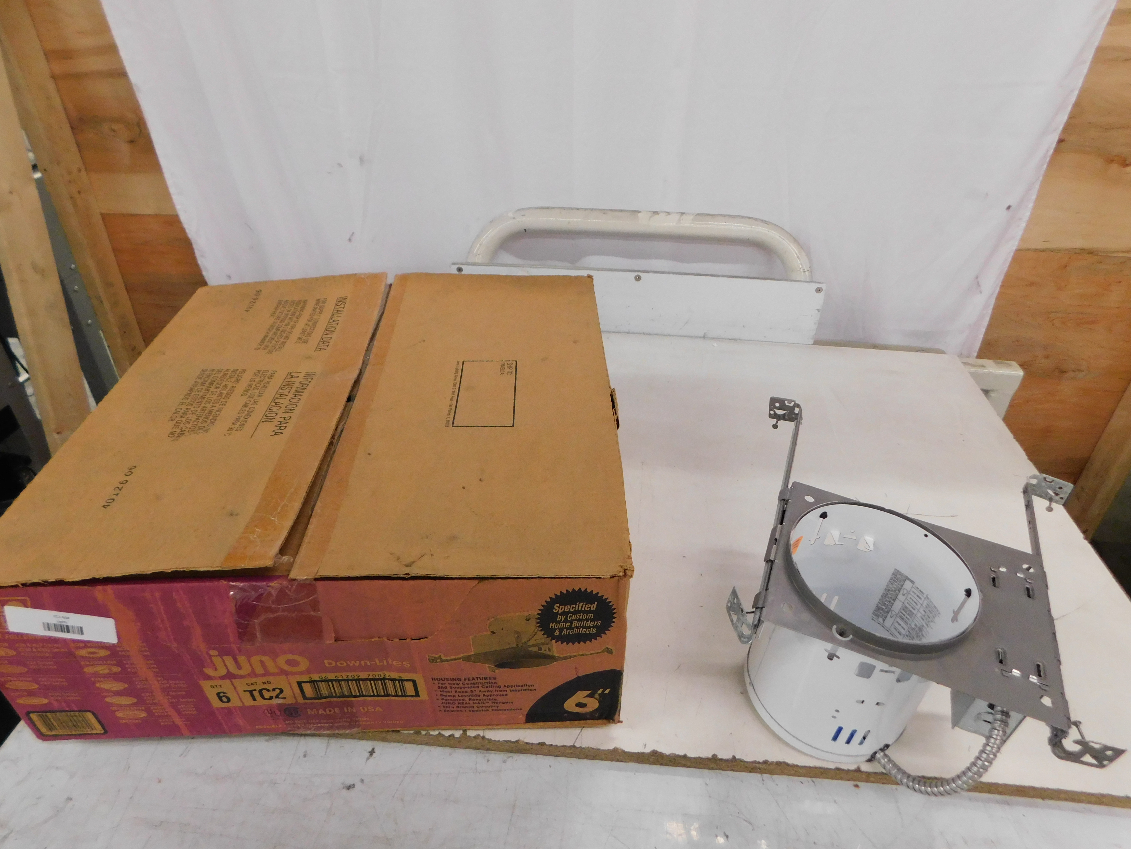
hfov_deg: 73.9
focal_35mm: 23
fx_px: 751
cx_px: 566
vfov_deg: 58.9
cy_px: 424
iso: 400
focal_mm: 4
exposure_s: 1/30
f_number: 3
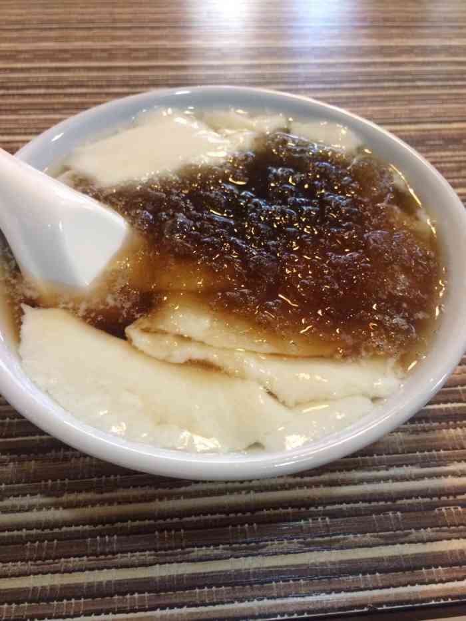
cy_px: 310
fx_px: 520
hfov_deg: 48.2
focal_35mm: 29
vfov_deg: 61.7
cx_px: 233
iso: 250
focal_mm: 4.15
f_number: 2.2
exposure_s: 1/33
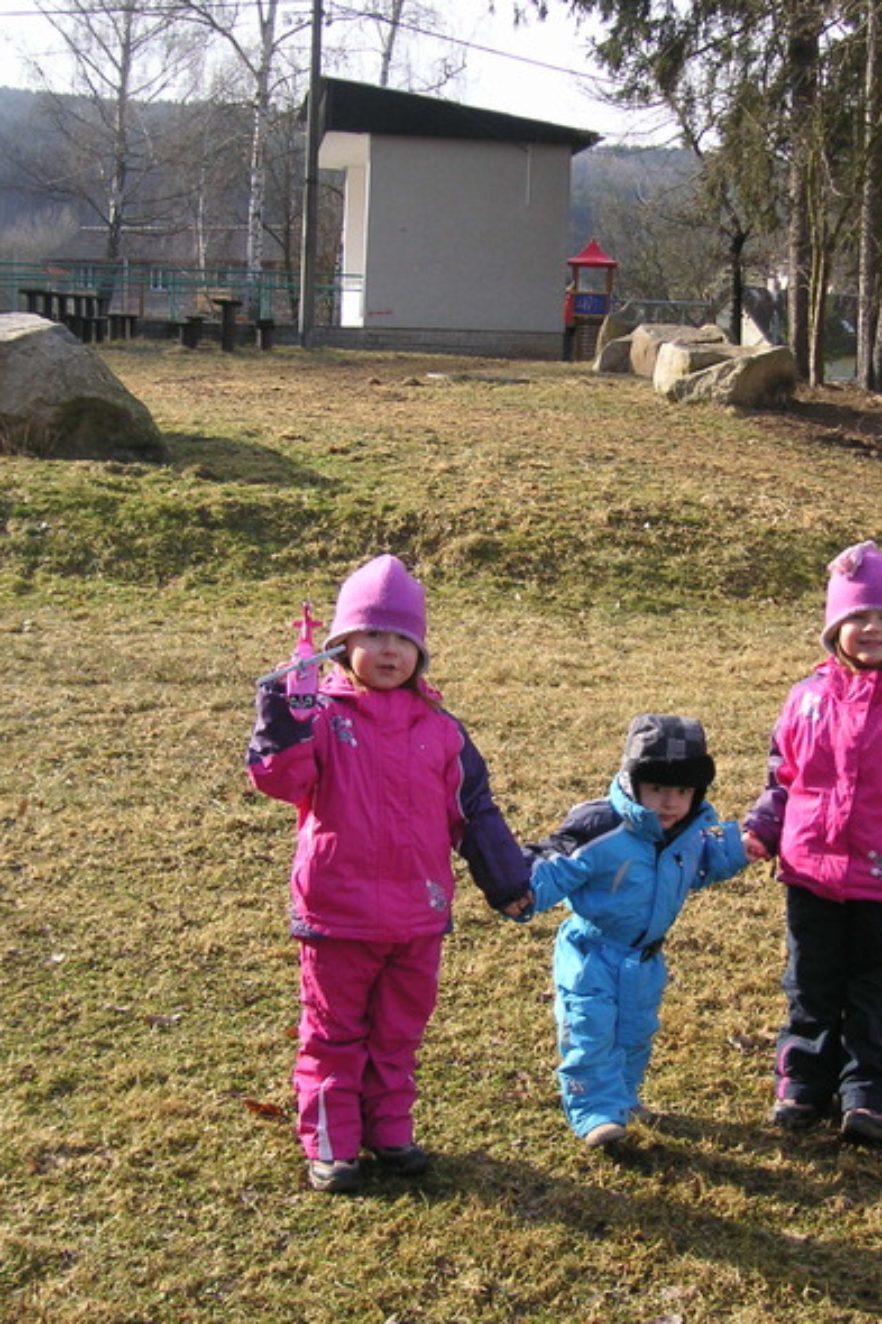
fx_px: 2022
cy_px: 662
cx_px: 554
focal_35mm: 55
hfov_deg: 24.5
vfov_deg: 36.3
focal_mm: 6.5
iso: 50
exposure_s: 1/500
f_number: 2.9
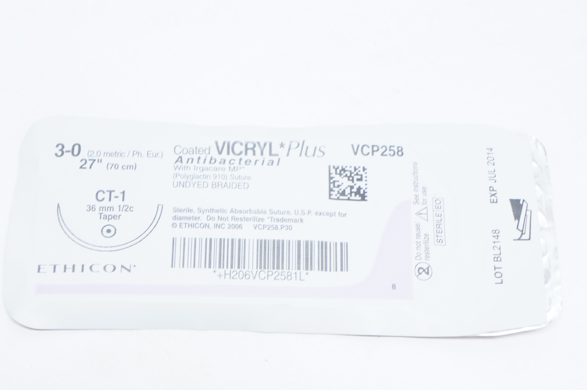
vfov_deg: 16.5
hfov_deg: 24.6
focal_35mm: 82
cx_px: 294
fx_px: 1344
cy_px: 195
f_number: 9
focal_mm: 55
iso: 800
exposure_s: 1/15
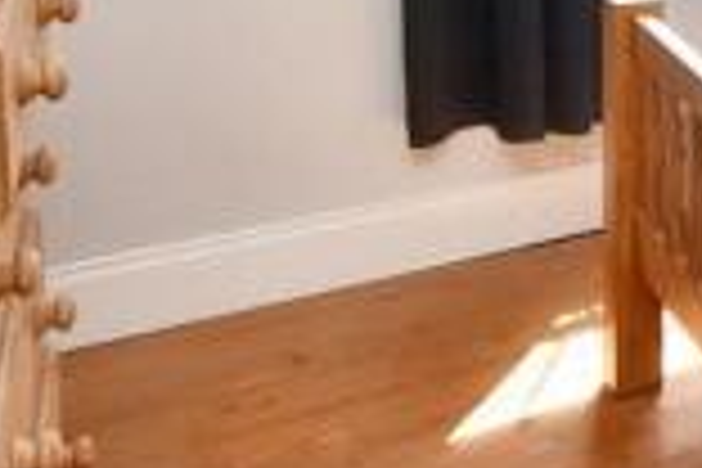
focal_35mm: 63
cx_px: 1154
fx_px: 1228
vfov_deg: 19.1
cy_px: -218
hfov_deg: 23.0
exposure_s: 1/200
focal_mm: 10
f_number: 8
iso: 800
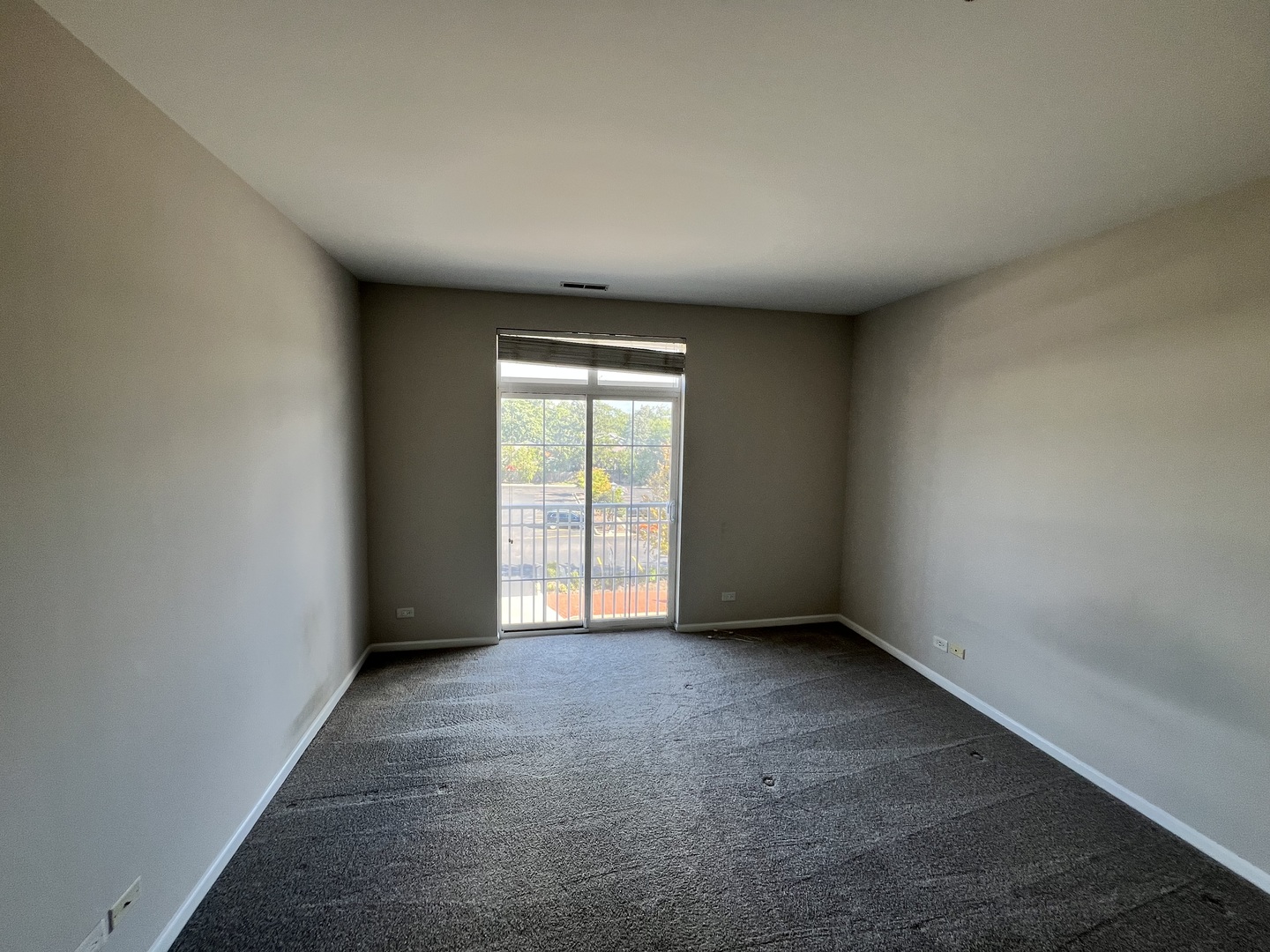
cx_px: 635
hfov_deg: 106.2
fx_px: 477
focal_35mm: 13
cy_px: 476
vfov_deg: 89.9
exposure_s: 1/99
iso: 40
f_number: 1.8
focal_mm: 1.57
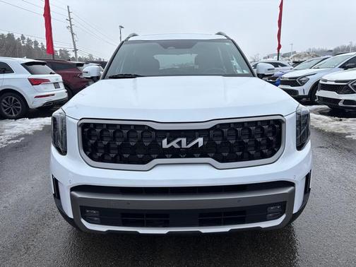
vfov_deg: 53.1
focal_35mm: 26
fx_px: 267
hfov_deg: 67.3
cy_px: 134
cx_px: 178
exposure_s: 1/2639
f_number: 1.6
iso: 50
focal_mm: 5.96
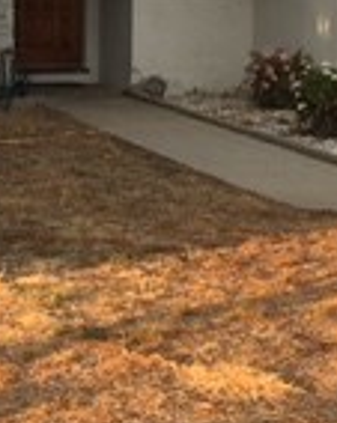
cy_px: 83
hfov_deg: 11.9
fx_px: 1601
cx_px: 337
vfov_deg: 15.0
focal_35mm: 128
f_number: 2.2
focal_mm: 4.15
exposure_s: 1/320
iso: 25
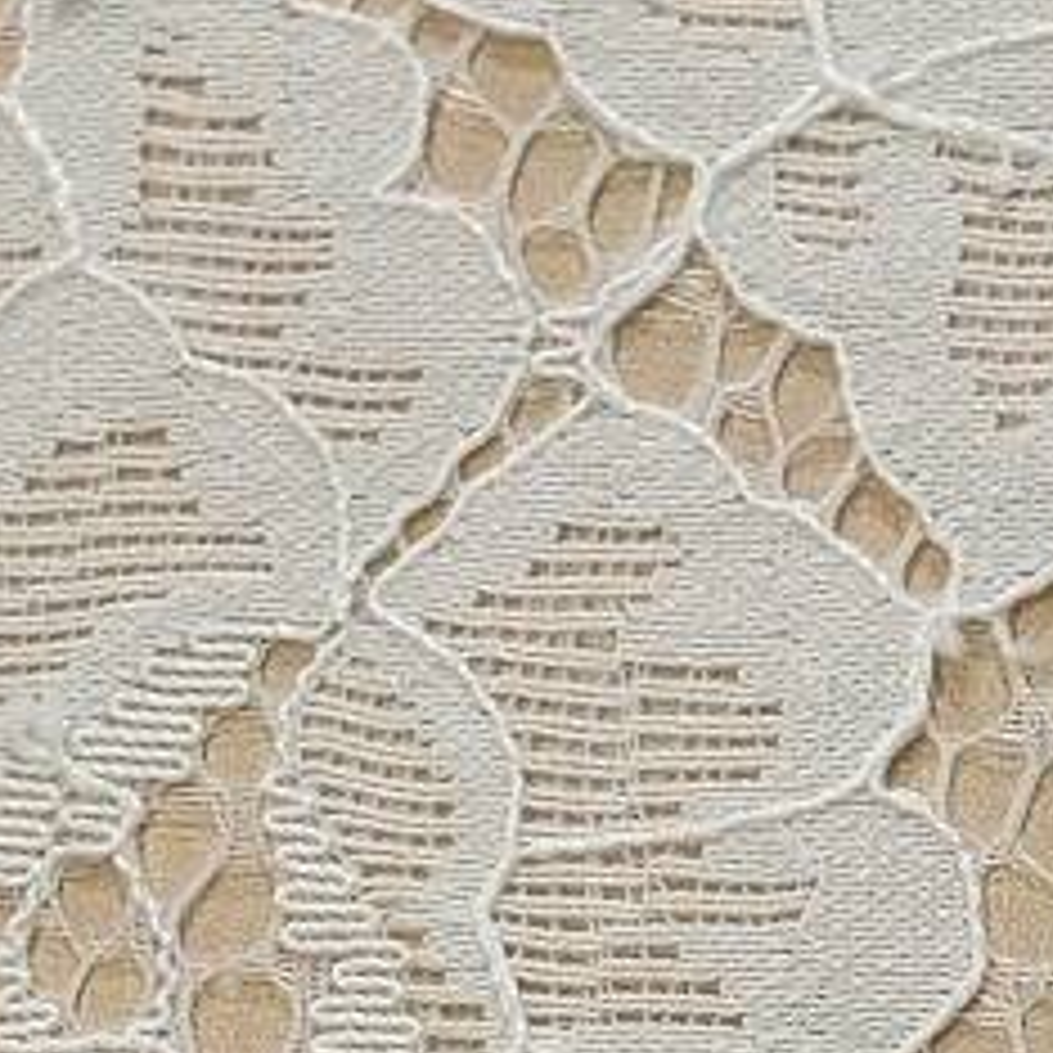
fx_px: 11185
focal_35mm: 325
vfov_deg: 5.3
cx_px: 1395
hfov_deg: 5.4
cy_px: 1953
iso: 200
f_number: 4.5
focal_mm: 37.4
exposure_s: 1/160
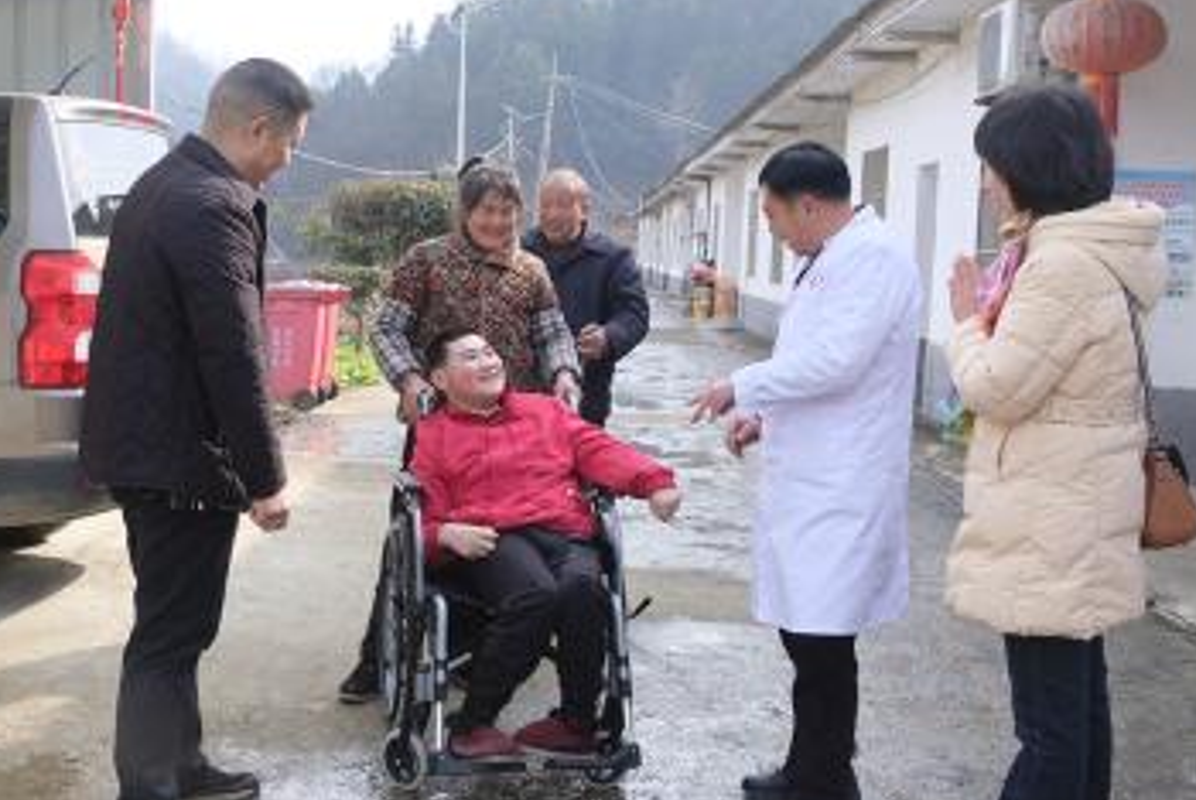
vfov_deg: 28.1
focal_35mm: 48
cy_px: 364
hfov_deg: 41.1
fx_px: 1596
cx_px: 554
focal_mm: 27.9
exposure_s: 1/140
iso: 400
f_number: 8
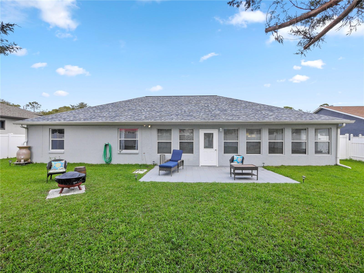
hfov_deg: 102.1
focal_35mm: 14
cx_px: 182
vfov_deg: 85.7
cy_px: 136
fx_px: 147
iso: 400
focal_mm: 7
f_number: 8
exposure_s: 1/160
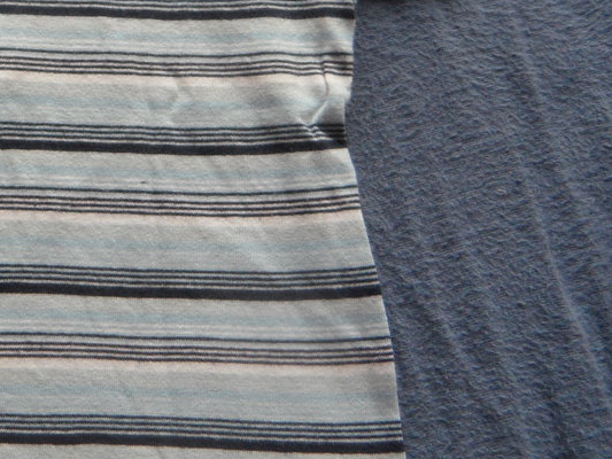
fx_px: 1061
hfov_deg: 27.9
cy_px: 109
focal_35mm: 60
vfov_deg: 24.1
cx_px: -134
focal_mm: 4.1
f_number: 2.9
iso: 80
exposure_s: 1/90
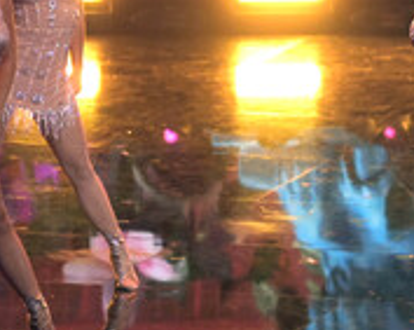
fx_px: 14655
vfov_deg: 1.3
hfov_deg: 1.6
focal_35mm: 1198
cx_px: 506
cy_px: 80
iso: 16000
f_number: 5.6
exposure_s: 1/400
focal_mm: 500
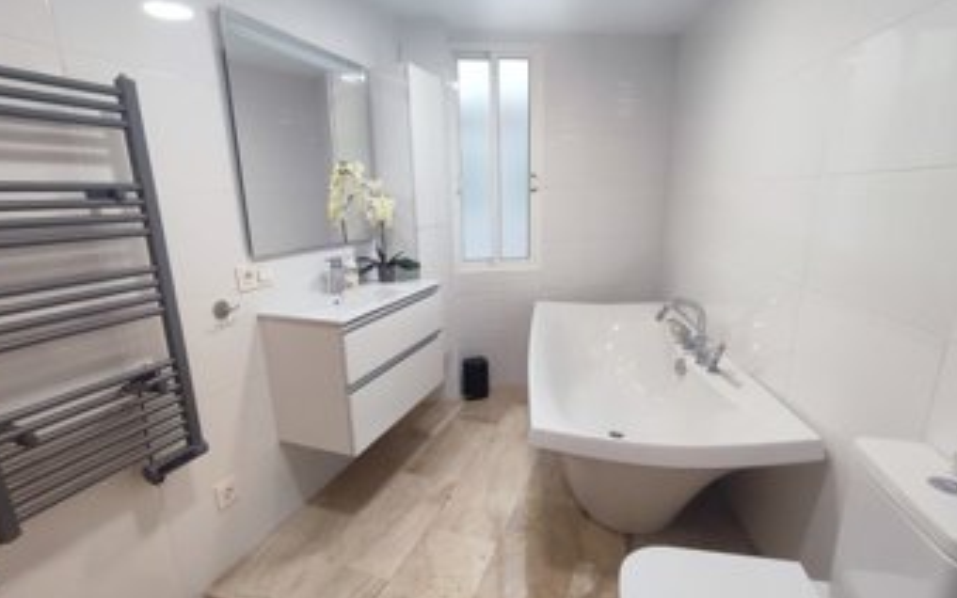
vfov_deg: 64.9
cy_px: 327
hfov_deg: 91.1
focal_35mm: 18
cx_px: 470
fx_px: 470
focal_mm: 1.65
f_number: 2.2
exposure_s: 1/50
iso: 169
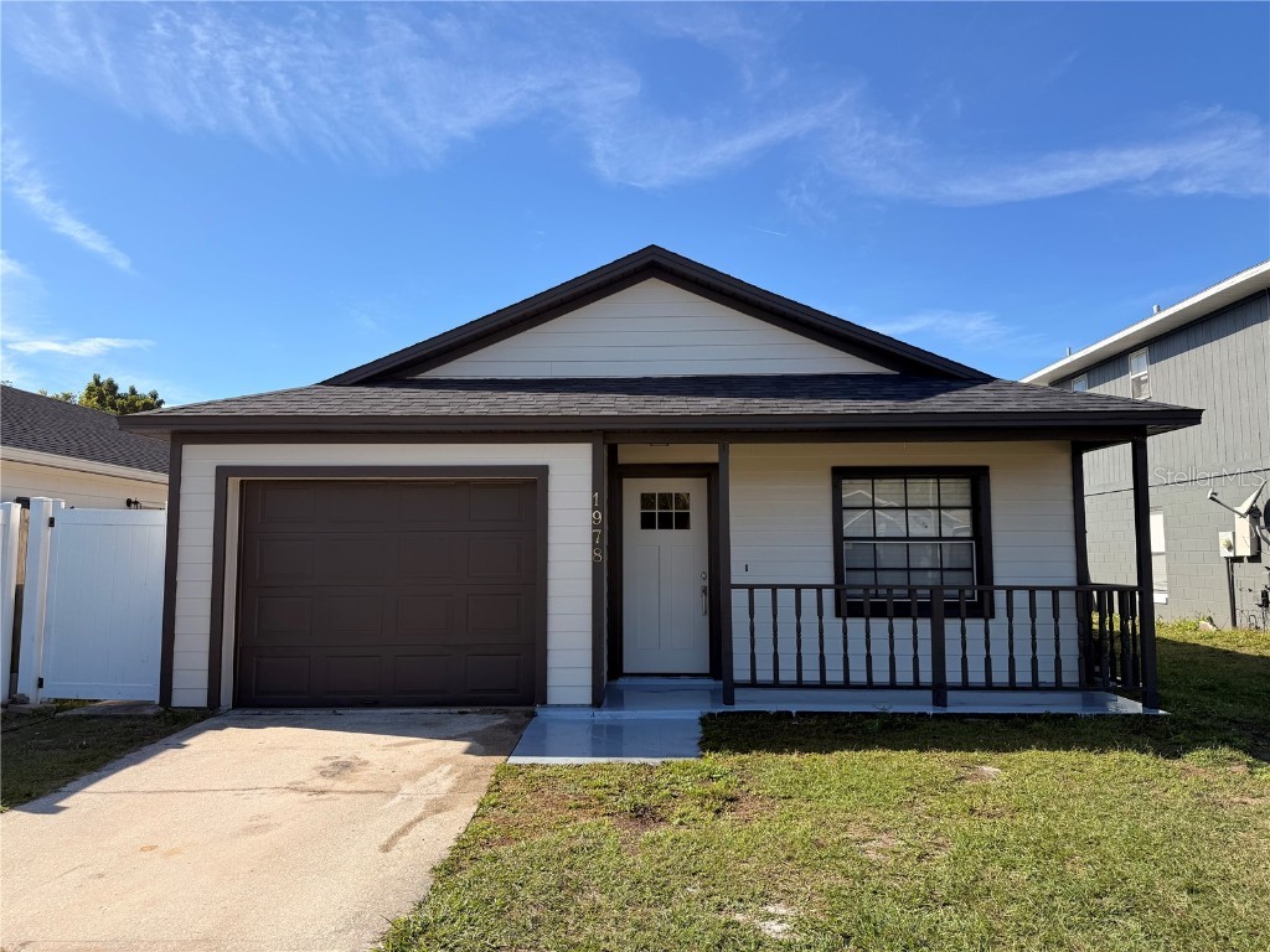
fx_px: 881
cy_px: 476
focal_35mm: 24
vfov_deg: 56.8
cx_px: 635
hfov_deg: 71.6
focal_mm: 6.76
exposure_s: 1/3279
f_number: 1.78
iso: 80
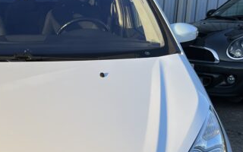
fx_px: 457
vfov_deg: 18.6
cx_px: 25
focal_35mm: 69
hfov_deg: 28.6
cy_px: 131
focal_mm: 5.1
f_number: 1.6
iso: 50
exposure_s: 1/1923
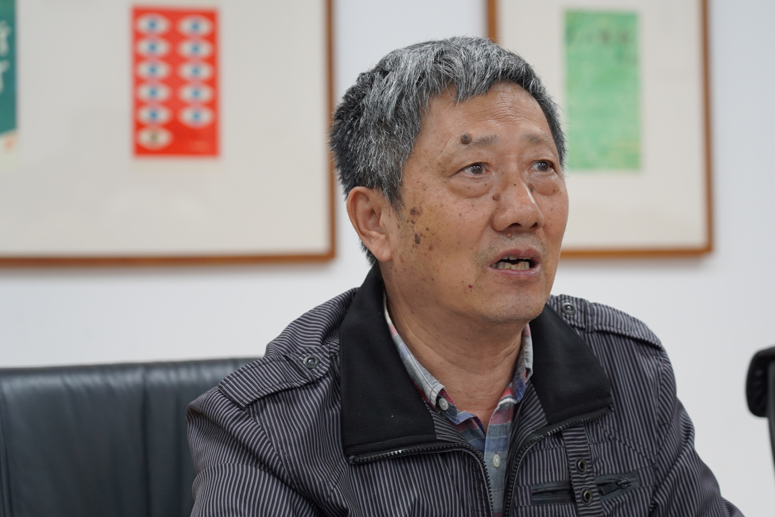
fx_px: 2605
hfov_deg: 16.9
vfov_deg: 11.3
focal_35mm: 121
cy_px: 317
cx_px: 478
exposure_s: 1/160
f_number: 4
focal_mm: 91
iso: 1000
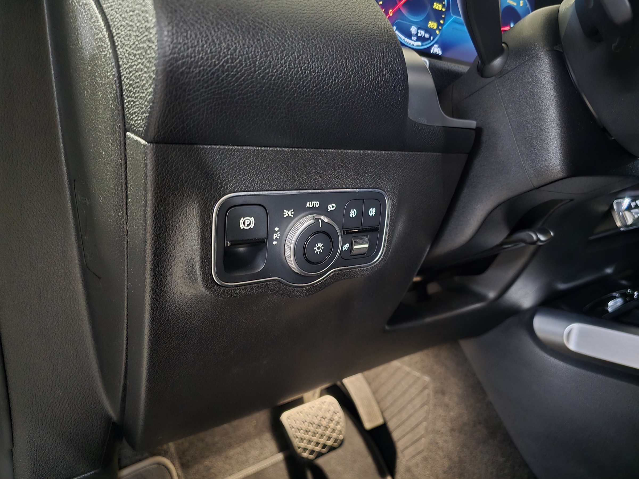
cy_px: 240
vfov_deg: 58.9
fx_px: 425
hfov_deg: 73.9
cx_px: 320
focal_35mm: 23
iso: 3200
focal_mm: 6.3
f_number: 1.7
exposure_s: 1/10.9
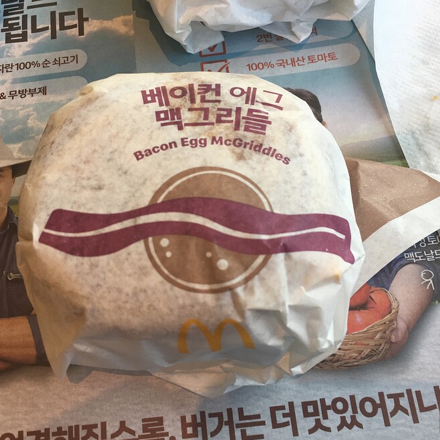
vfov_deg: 47.2
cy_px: 216
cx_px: 200
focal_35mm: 35
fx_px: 503
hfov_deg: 47.2
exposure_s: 1/120
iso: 40
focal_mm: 4.15
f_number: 2.2
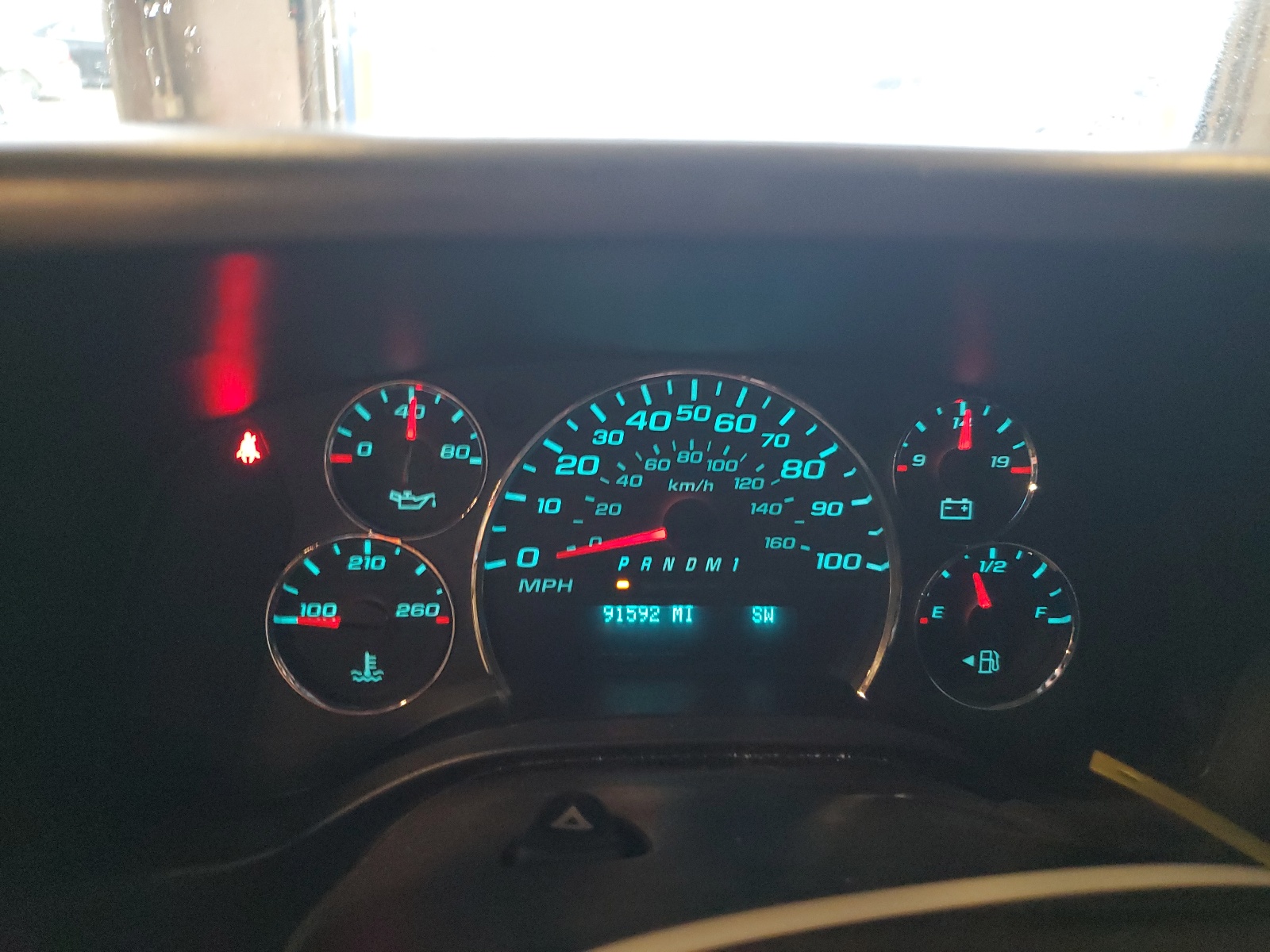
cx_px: 635
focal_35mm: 26
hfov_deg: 67.3
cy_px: 476
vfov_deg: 53.1
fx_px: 954
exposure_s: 1/24
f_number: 1.5
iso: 315
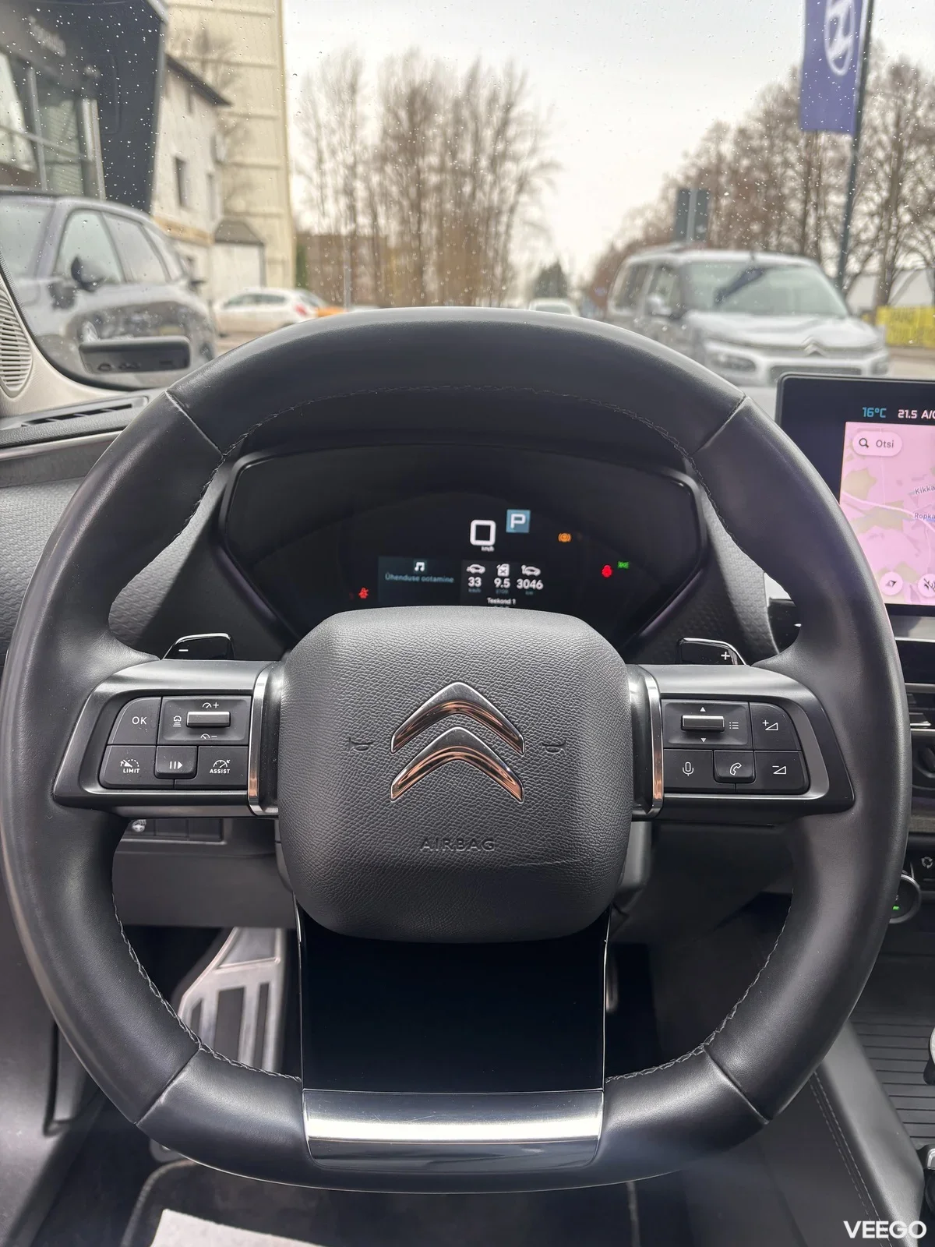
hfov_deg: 53.1
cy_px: 624
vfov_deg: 67.3
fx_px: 936
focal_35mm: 26
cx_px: 468
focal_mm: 5.96
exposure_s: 1/121
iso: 64
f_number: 1.6
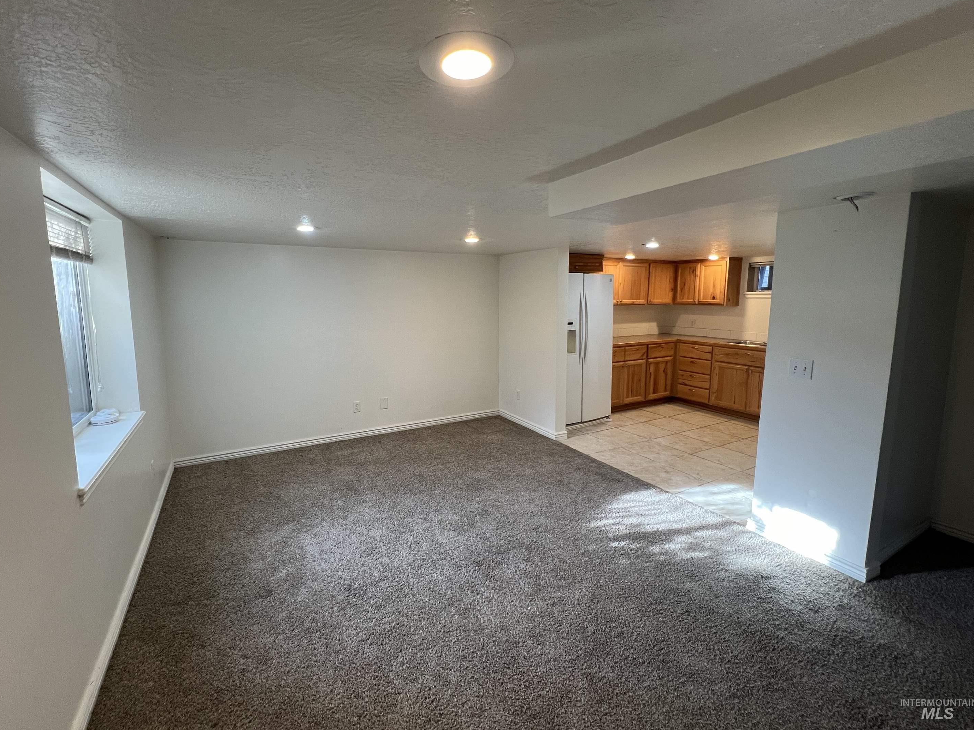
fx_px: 394
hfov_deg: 101.9
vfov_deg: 85.6
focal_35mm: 14
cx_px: 455
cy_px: 345
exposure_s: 1/120
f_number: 1.8
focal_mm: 1.57
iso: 200
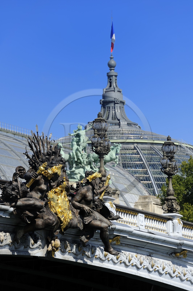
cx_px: 96
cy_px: 146
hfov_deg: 6.9
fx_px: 1611
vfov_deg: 10.3
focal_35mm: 200
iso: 200
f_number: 6.3
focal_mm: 200
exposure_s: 1/640
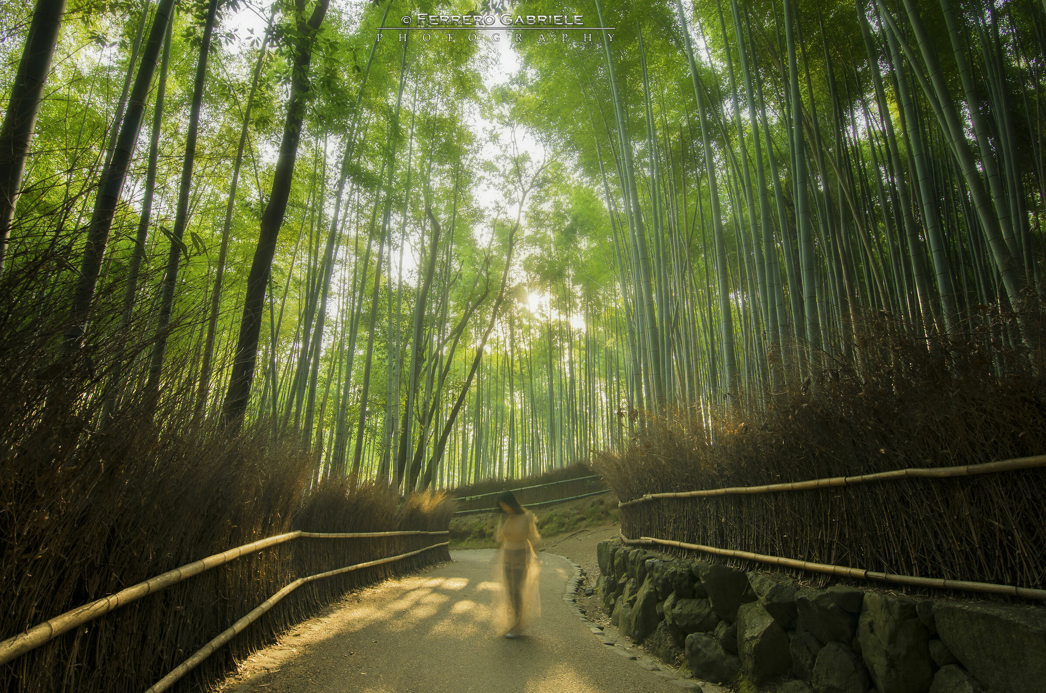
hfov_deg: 95.1
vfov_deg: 71.8
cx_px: 523
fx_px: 478
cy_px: 346
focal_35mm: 16
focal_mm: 11
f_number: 11
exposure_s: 1/2.5
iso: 100
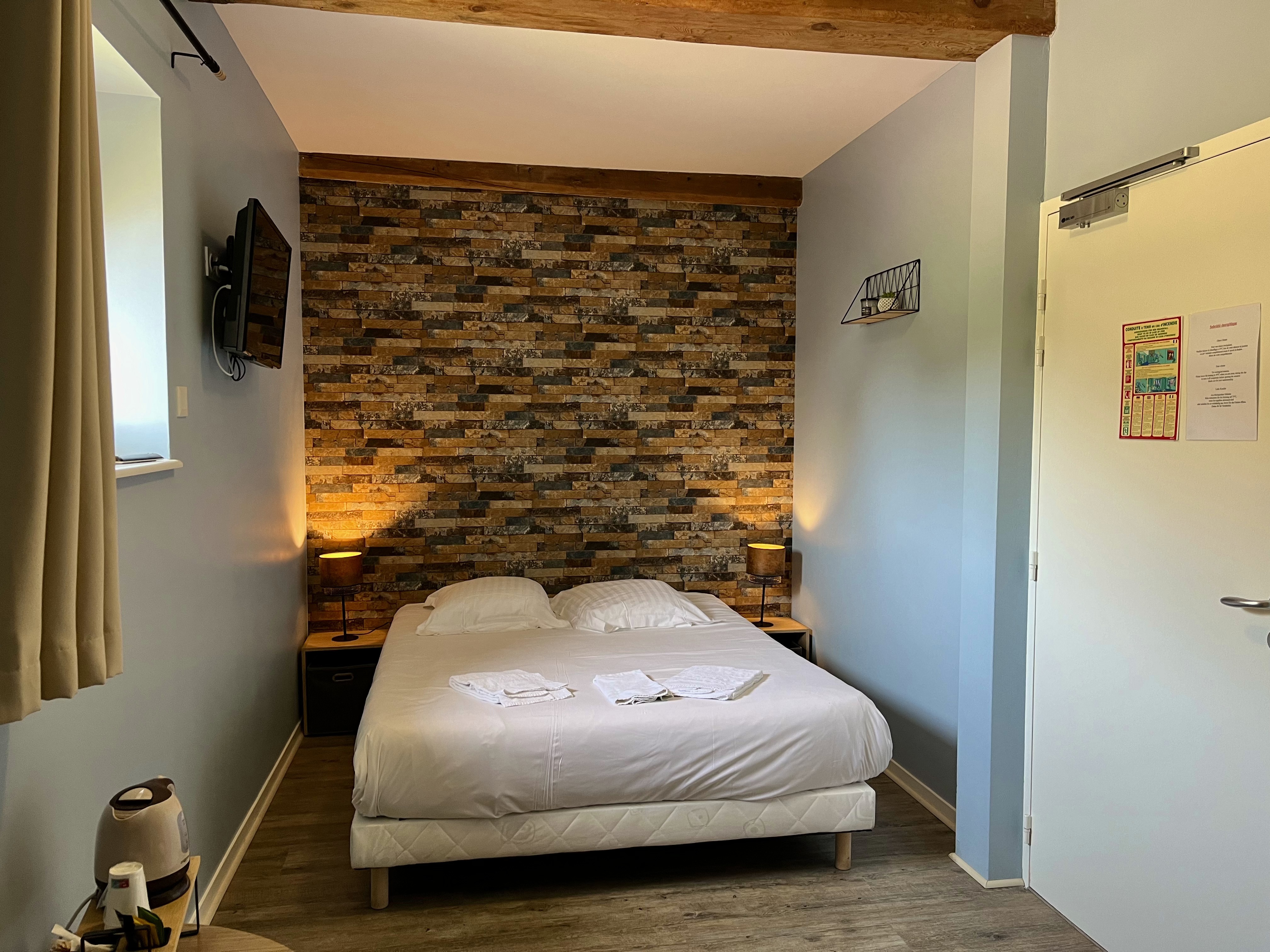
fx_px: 954
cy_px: 476
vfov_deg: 53.1
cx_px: 635
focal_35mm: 26
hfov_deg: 67.3
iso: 100
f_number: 1.6
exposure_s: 1/50
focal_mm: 5.1
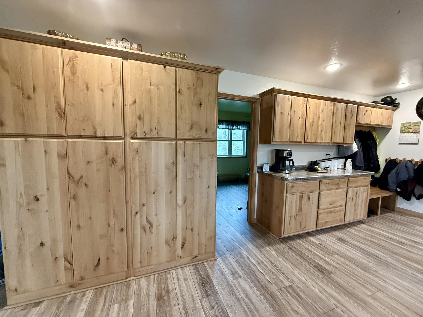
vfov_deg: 85.7
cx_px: 212
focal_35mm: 14
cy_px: 158
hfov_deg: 102.1
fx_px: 171
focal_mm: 2.22
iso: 640
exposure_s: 1/120
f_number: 2.2
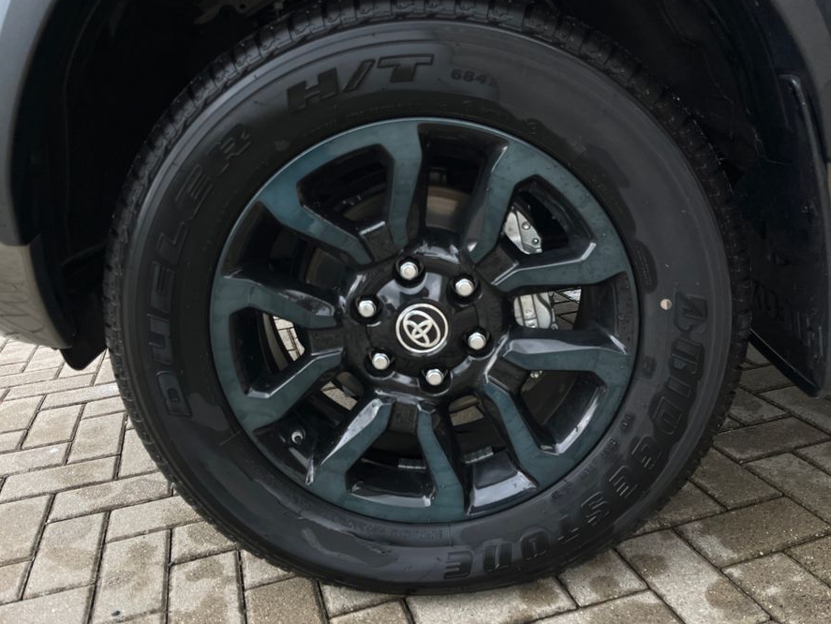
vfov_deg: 46.8
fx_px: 720
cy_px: 279
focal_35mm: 30
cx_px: 394
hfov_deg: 59.9
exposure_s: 1/864
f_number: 1.6
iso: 50
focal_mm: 5.1
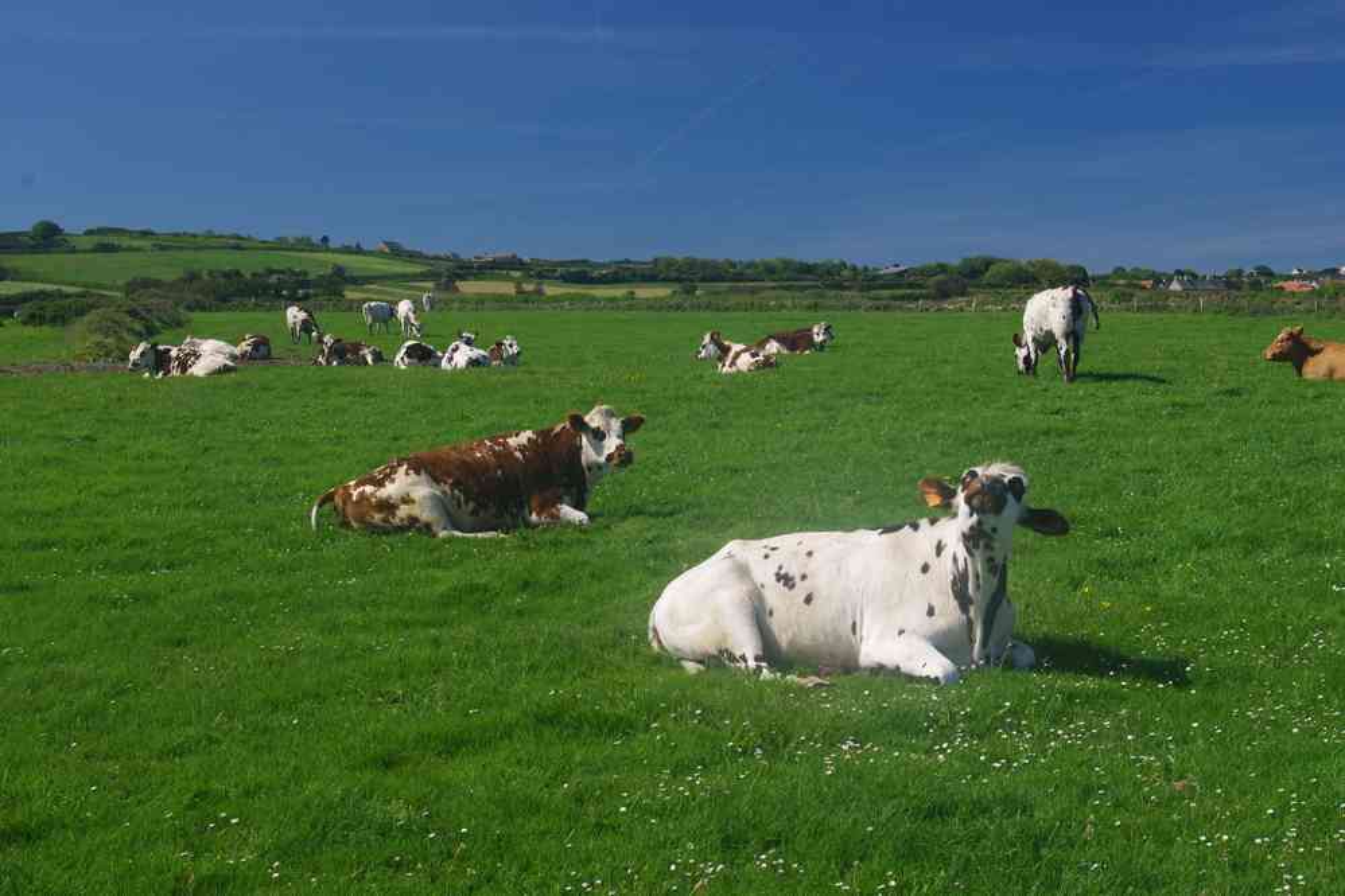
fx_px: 2129
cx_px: 672
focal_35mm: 57
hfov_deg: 35.1
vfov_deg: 23.8
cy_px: 448
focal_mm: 38
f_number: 11
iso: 200
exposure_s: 1/100
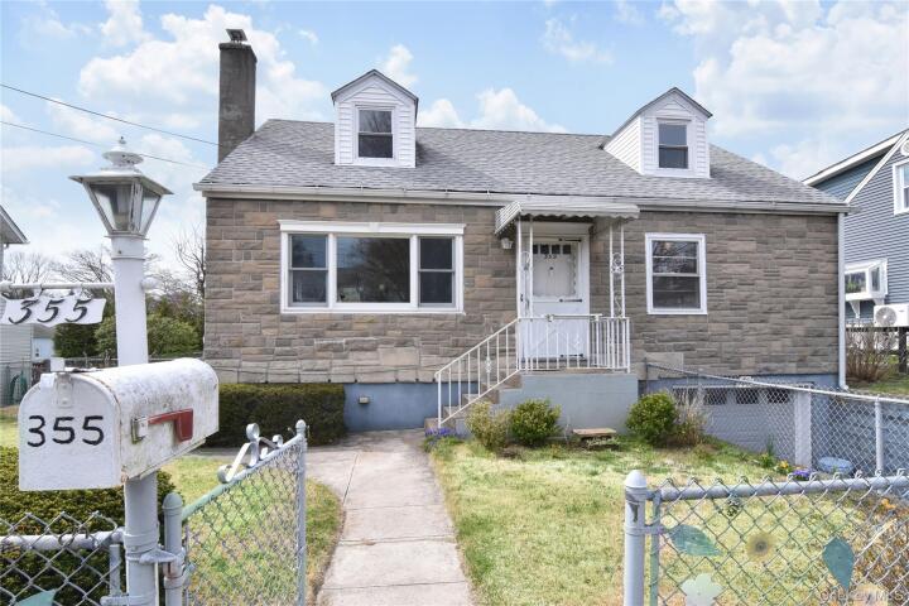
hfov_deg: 95.0
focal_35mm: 16
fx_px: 417
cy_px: 303
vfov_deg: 72.1
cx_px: 454
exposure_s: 1/320
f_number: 14
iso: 640
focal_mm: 11
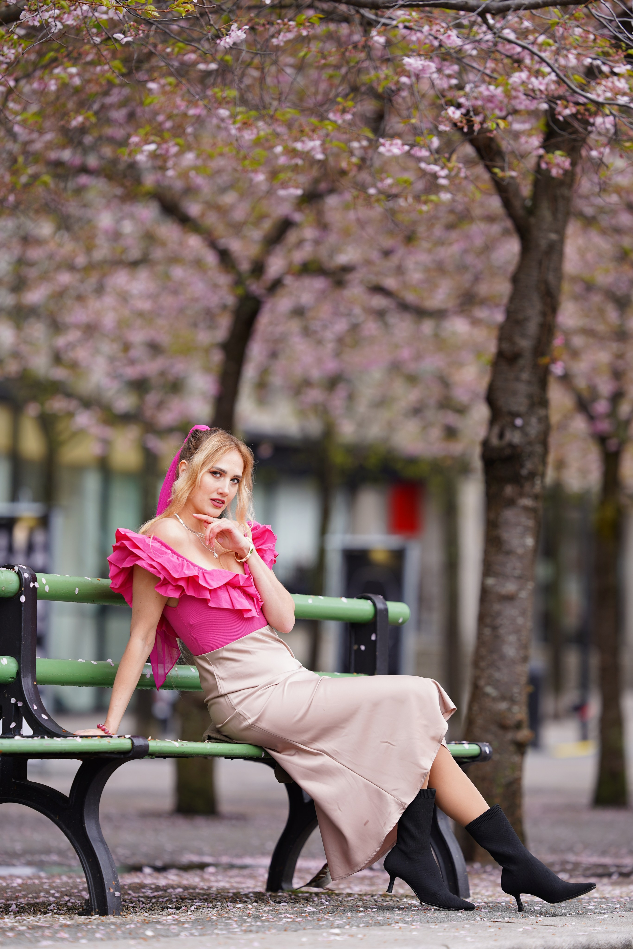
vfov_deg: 15.2
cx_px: 316
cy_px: 474
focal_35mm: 135
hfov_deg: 10.2
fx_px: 3560
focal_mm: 135
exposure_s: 1/400
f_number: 2
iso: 100
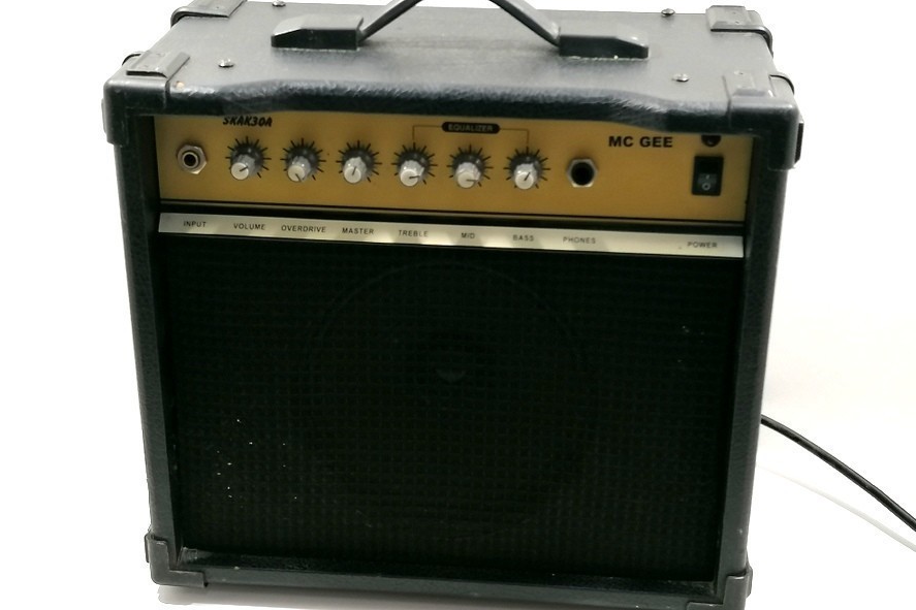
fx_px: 1450
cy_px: 331
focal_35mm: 57
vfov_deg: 23.8
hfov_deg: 35.1
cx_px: 455
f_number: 1.8
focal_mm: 4.75
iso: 64
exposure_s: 1/50
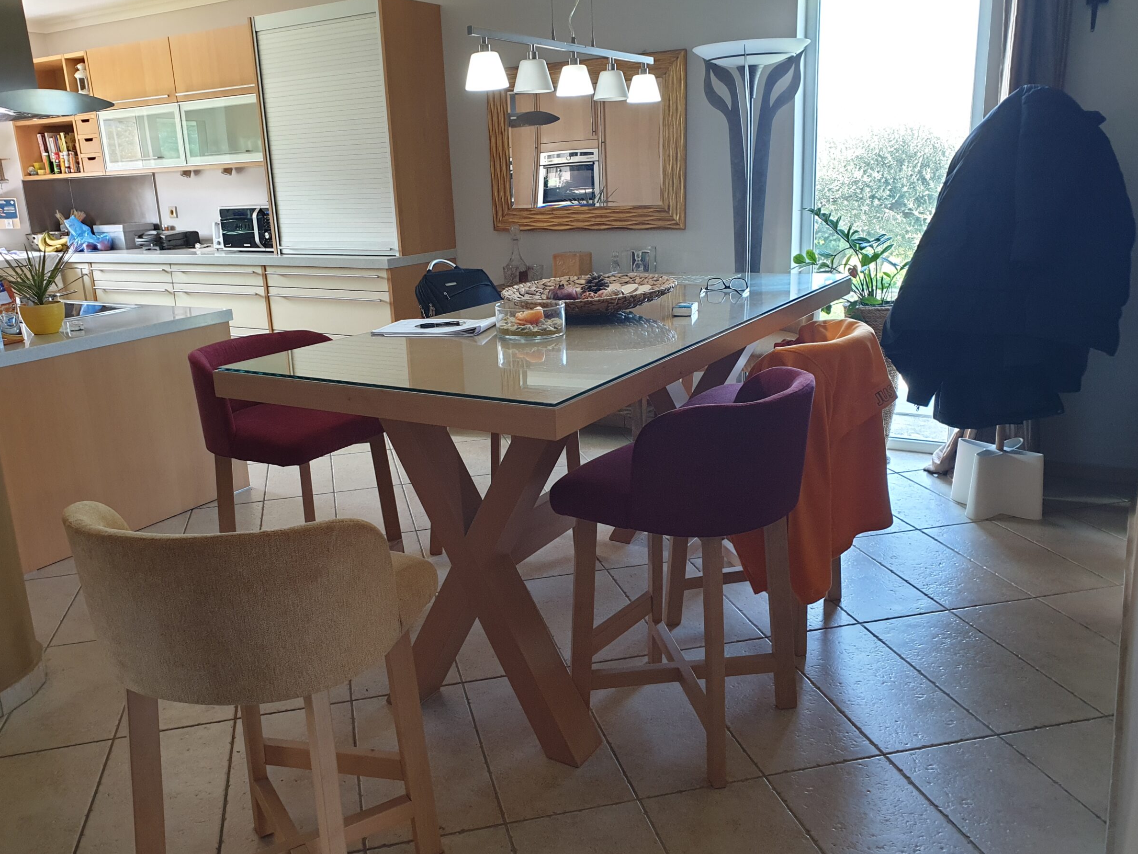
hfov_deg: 63.4
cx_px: 534
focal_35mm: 28
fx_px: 921
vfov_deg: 49.7
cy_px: 440
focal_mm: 4.3
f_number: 2.4
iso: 125
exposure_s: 1/50
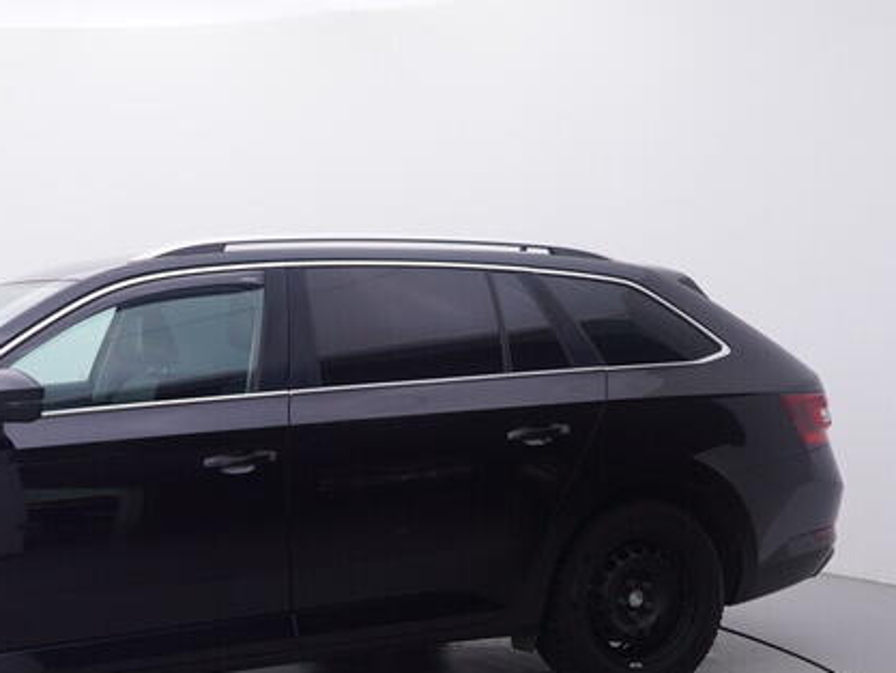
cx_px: 92
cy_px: 495
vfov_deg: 27.1
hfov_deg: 34.1
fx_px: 1377
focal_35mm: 53
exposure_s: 1/80
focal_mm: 15
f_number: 5
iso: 200
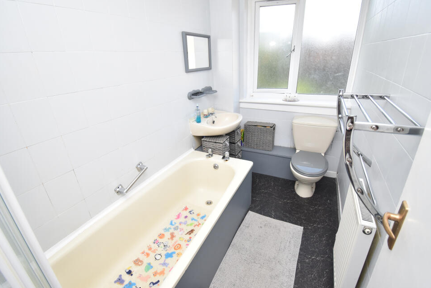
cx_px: 221
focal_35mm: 16
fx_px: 192
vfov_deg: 73.7
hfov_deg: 96.7
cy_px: 142
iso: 560
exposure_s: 1/250
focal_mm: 10
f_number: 4.5
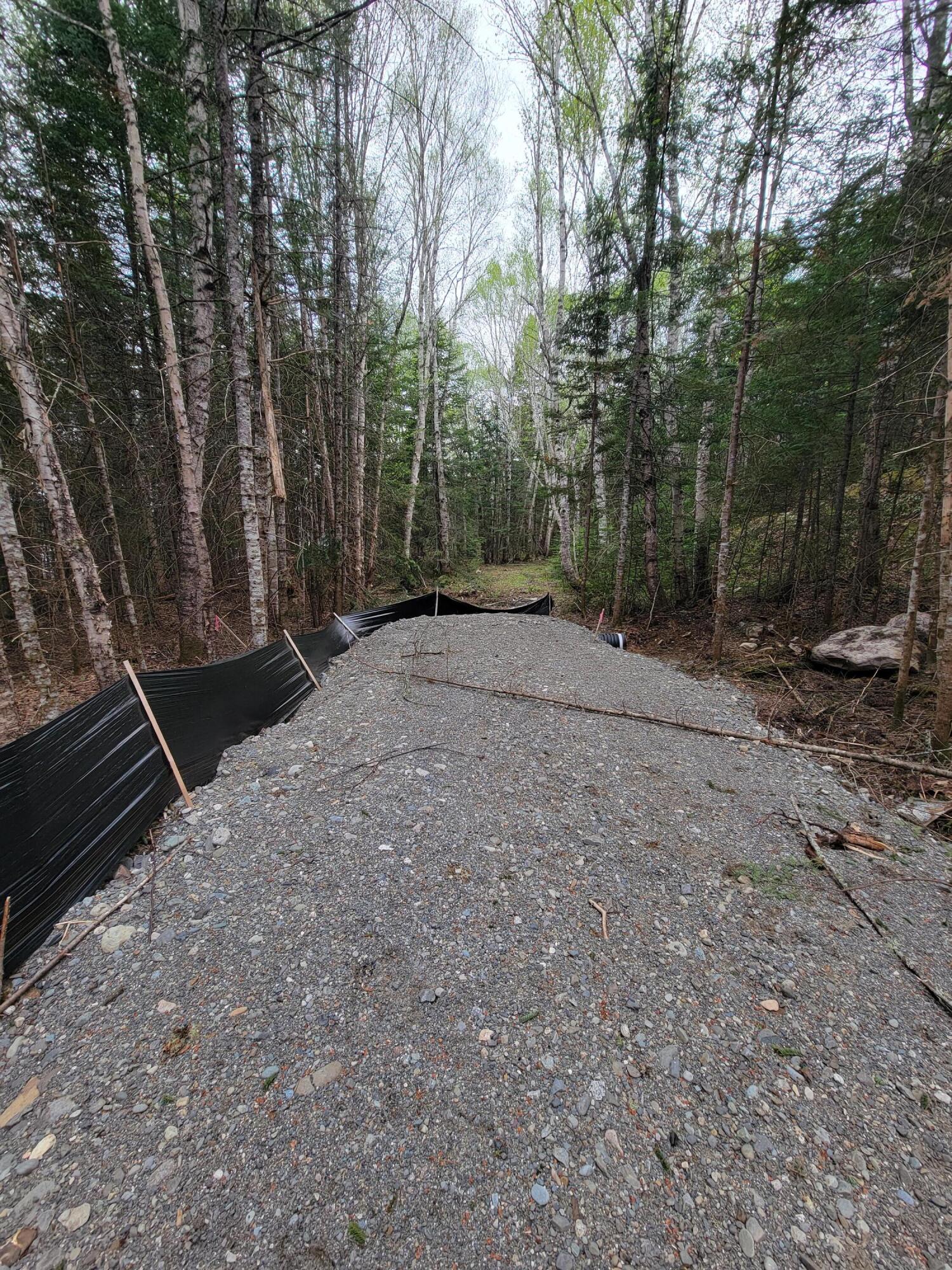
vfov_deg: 106.2
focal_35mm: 13
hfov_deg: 89.9
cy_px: 635
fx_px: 477
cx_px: 476
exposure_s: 1/194
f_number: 2.2
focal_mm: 2.2
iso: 50
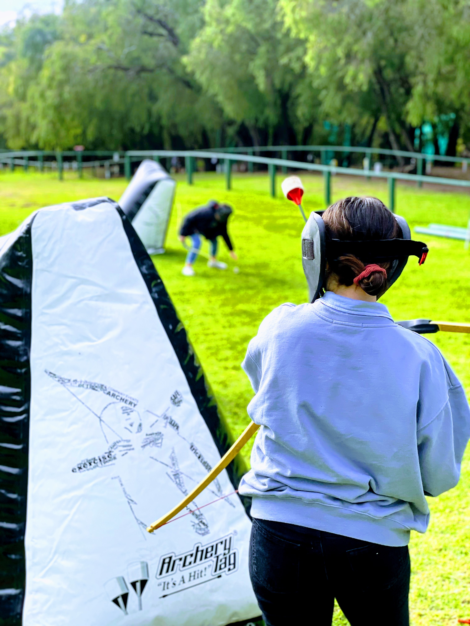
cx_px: 235
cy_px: 313
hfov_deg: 28.0
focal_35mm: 52
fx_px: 941
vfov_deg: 36.8
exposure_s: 1/444
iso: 25
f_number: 2
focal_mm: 6
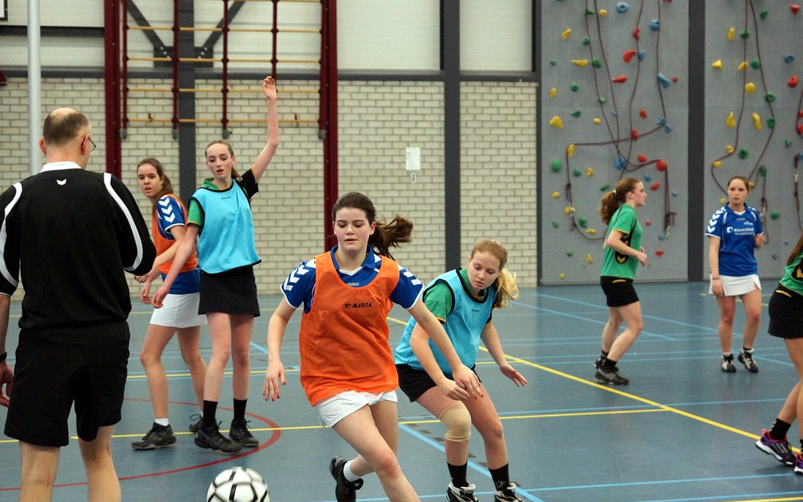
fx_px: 1685
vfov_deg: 16.9
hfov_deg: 26.8
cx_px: 402
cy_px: 254
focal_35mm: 77
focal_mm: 50
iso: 1250
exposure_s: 1/320
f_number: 2.8
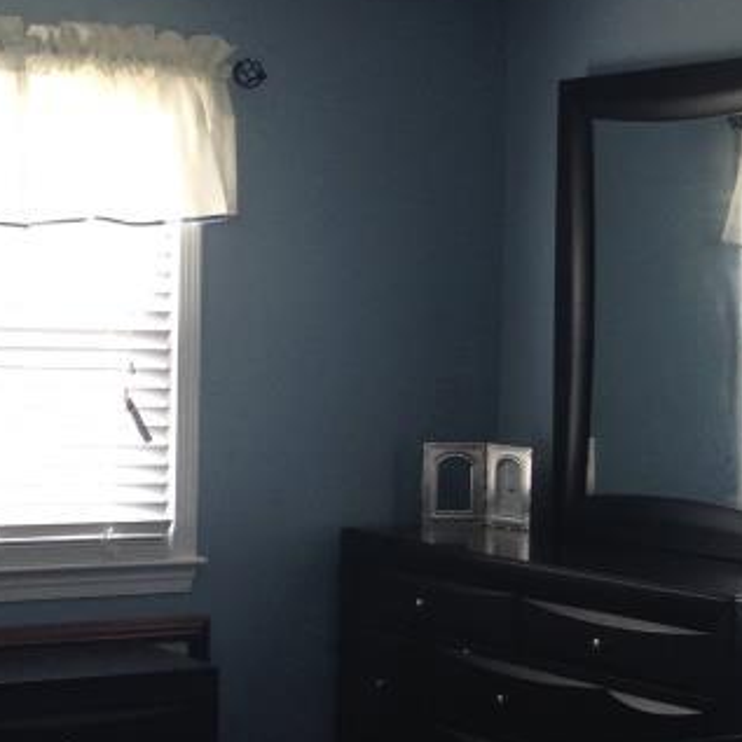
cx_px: 548
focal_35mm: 100
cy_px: 489
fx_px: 2425
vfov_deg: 17.4
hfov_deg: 17.3
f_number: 2.4
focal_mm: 4.28
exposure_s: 1/40
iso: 64
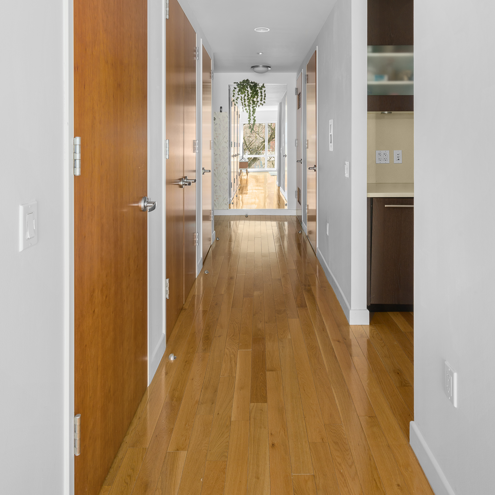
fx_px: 372
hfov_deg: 67.3
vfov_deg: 65.1
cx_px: 247
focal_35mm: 23
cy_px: 157
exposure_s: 2.5
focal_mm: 18
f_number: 11
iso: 320
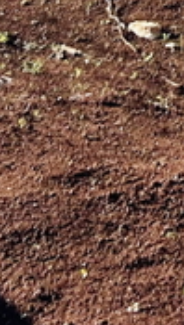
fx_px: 1675
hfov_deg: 6.0
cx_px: 480
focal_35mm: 194
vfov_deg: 9.6
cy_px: -488
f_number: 1.5
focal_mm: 5.7
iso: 50
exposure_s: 1/3165
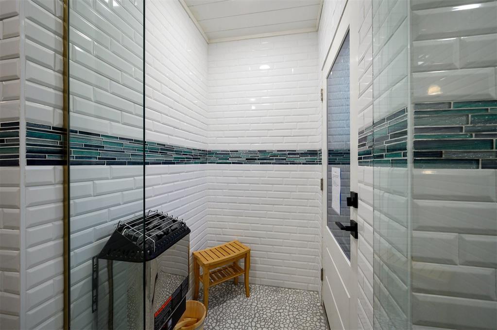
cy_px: 165
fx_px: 193
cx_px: 248
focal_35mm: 14
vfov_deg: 81.1
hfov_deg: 104.3
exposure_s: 1/20
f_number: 10
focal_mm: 14
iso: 200
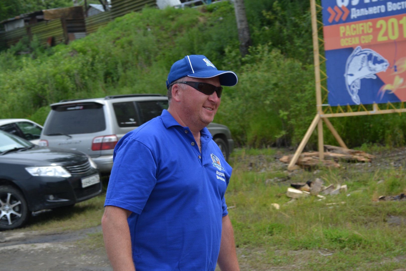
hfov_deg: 24.6
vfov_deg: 16.6
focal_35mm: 82
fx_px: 930
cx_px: 203
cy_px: 136
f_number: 7.1
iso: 100
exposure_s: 1/200
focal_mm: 55
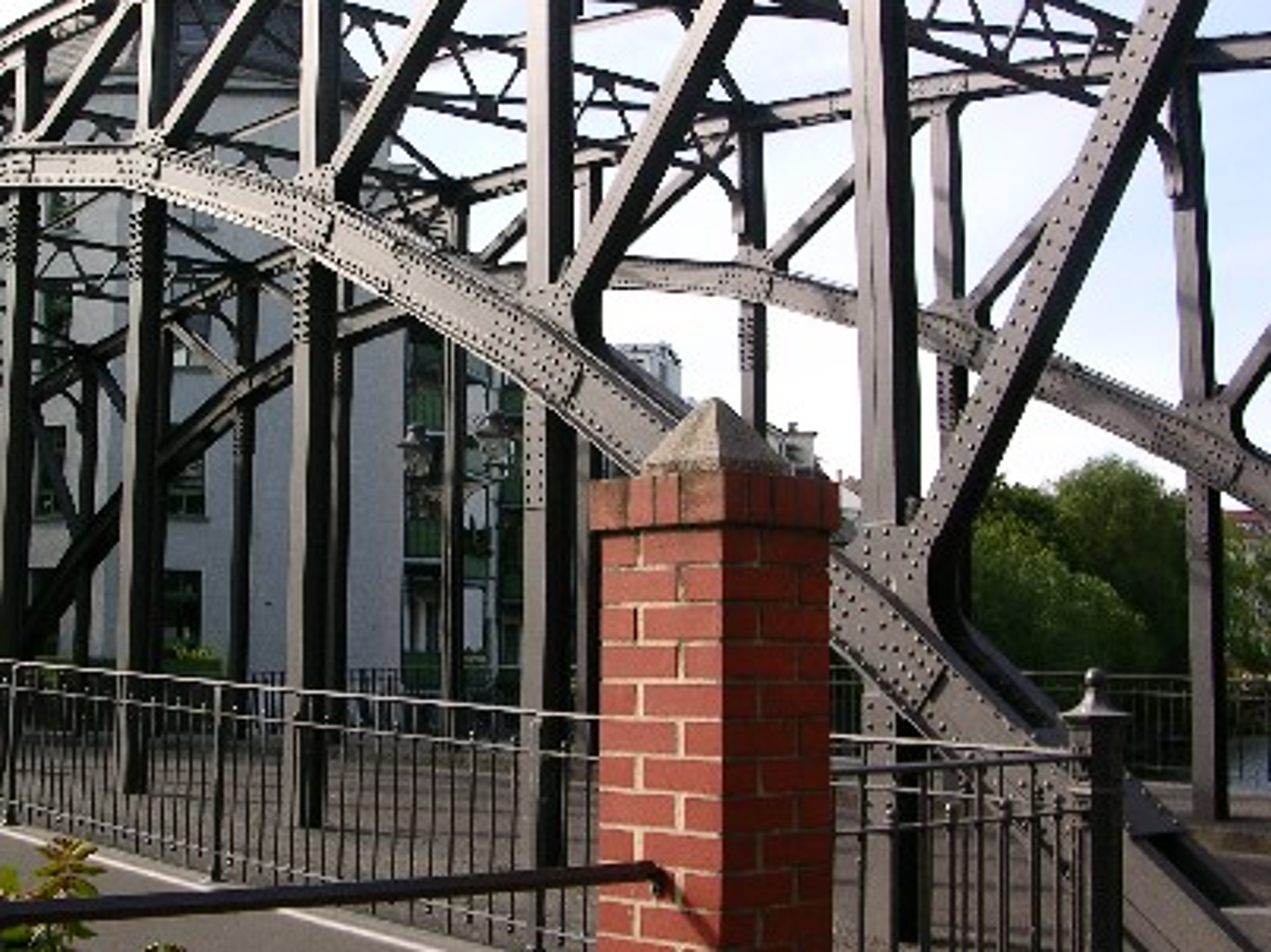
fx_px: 1872
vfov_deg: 28.5
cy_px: 366
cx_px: 418
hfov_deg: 37.1
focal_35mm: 51
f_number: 6.3
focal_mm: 8.9
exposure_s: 1/101
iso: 50
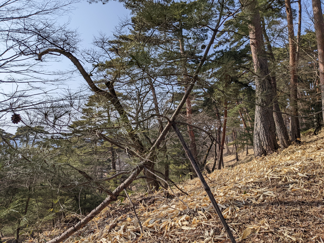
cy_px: 122
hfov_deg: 65.3
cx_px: 162
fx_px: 253
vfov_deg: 51.4
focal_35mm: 27
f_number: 1.73
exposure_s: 1/3344
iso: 45
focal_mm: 4.38
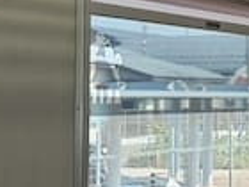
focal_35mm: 131
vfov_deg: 11.3
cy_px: 46
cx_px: 260
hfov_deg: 14.8
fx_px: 942
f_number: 1.7
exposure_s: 1/207
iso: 20
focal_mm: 6.3
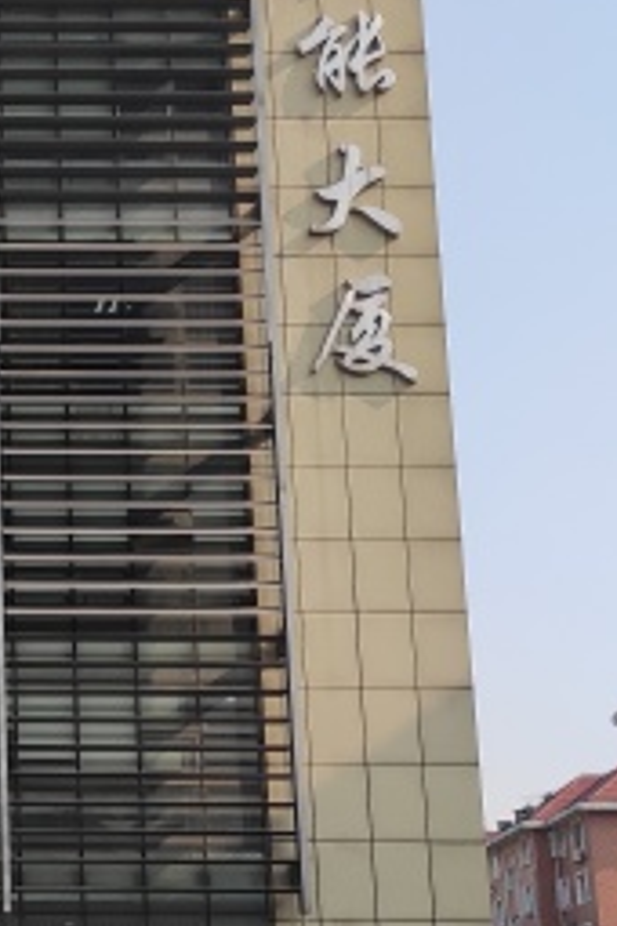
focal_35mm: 85
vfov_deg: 23.7
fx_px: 2185
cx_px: -265
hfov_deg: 15.1
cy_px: 657
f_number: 1.75
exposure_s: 1/1394
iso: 112
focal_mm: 4.77
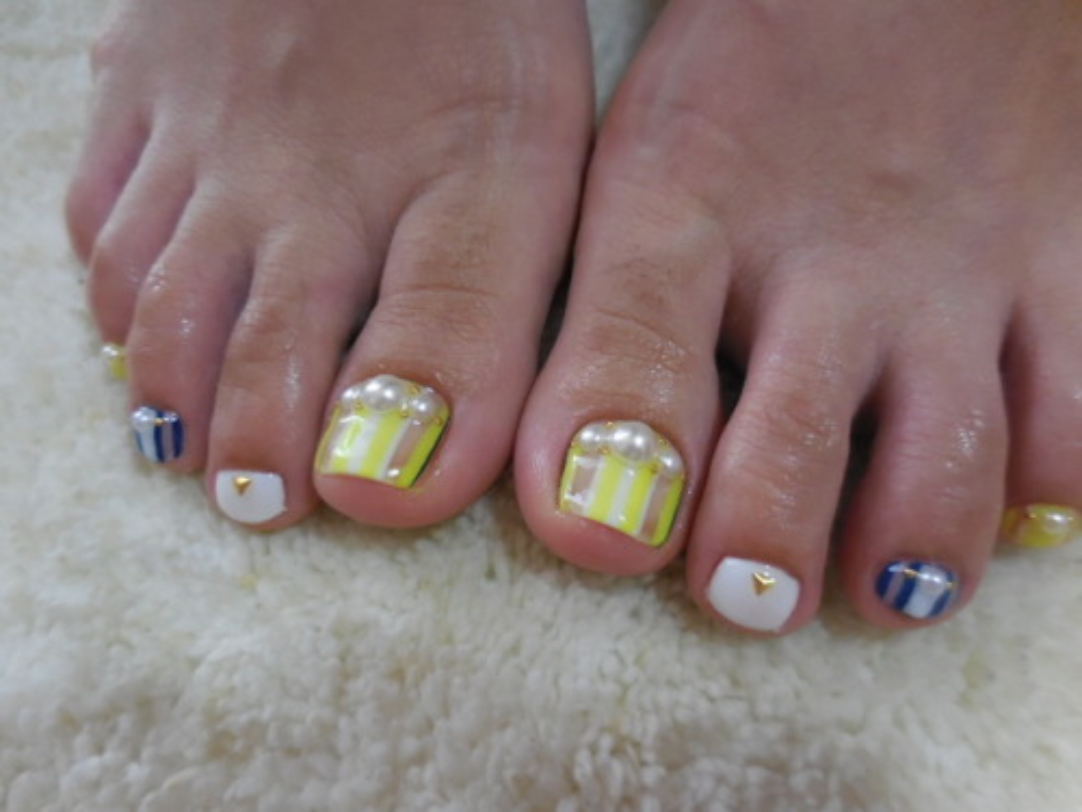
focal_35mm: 25
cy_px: 406
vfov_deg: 54.9
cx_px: 541
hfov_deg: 69.4
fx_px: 781
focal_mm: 4.5
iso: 400
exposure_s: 1/30
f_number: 3.3
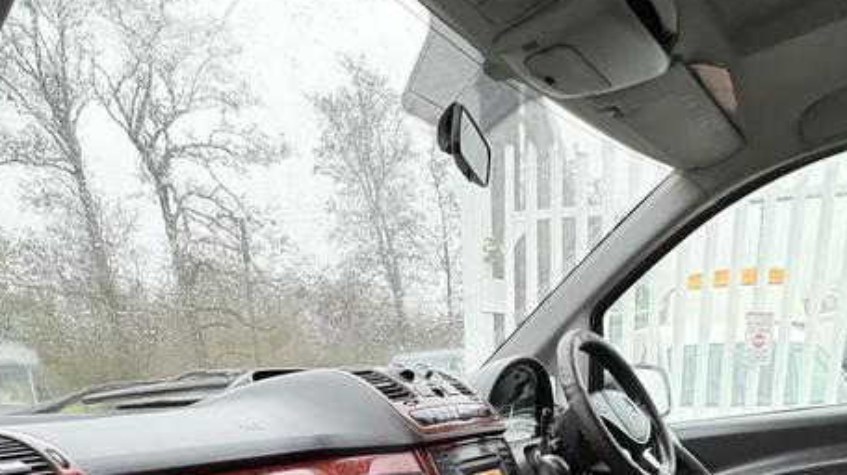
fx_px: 673
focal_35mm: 30
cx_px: 477
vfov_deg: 30.8
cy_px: 610
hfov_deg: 64.1
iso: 1000
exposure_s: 1/40
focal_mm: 2.22
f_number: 2.2
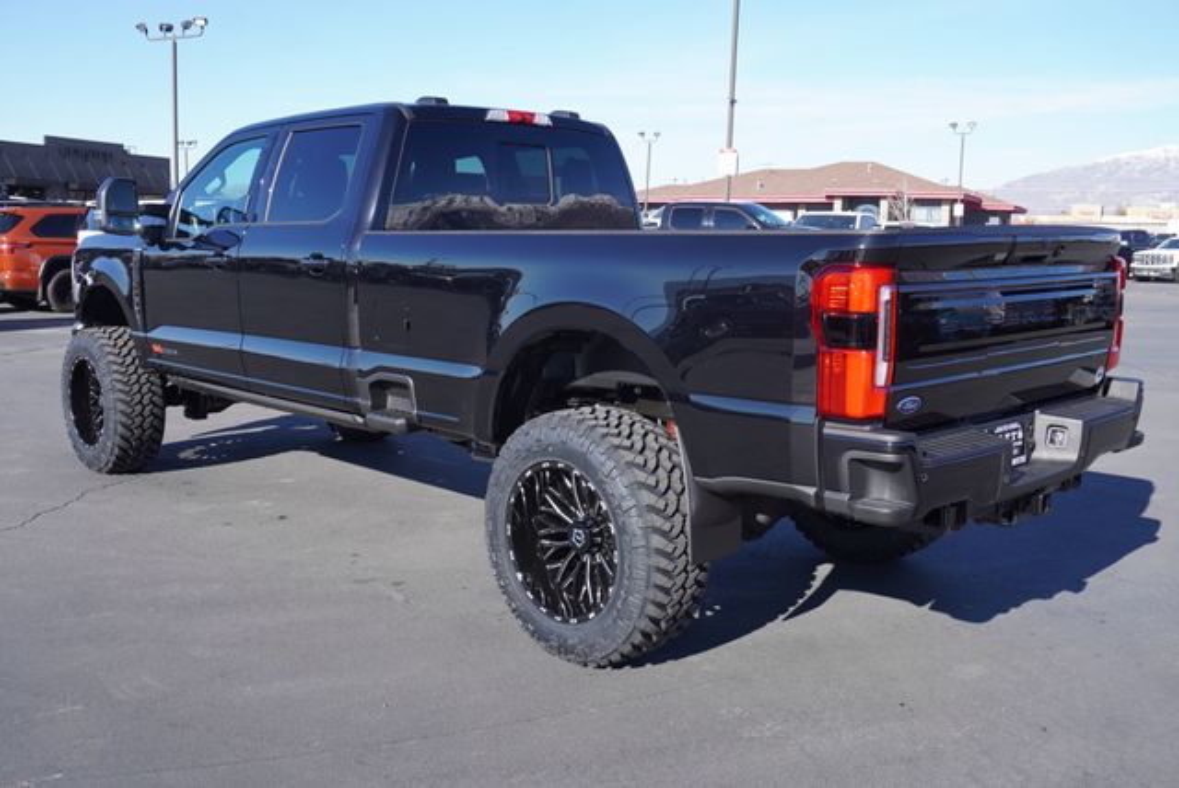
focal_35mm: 34
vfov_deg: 38.4
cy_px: 394
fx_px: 1131
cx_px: 590
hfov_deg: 55.1
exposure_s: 1/160
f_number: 6.3
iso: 100
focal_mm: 23
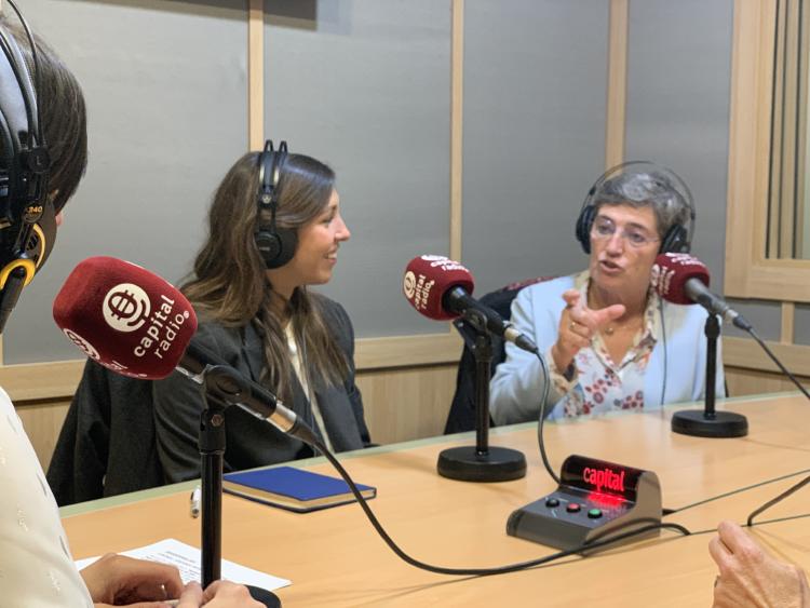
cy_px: 304
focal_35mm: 52
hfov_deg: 36.8
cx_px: 405
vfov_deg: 28.0
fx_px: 1217
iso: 320
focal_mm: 6
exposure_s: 1/50
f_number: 2.4
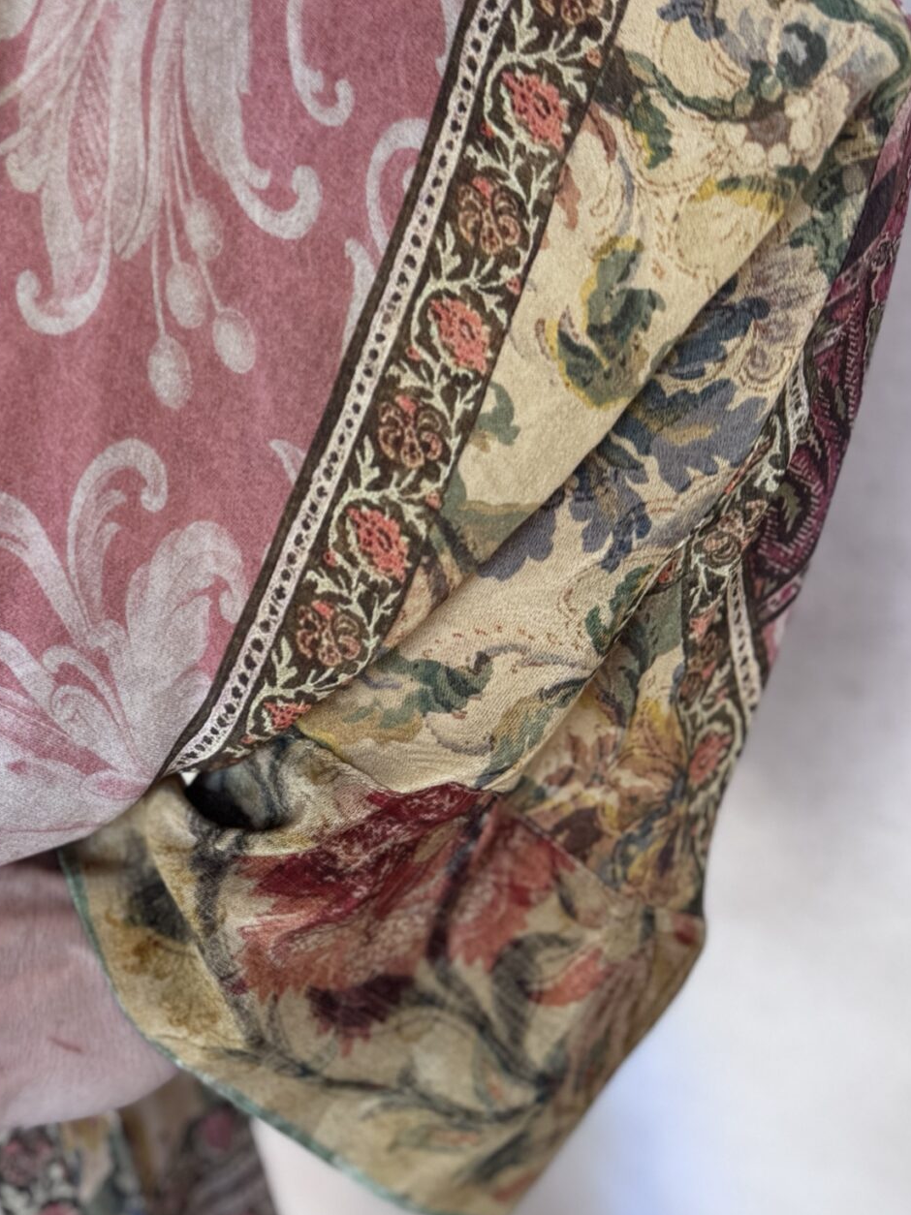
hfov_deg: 27.9
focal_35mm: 49
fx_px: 1720
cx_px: 1
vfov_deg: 38.7
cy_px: 464
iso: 64
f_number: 1.78
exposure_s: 1/121
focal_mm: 6.76
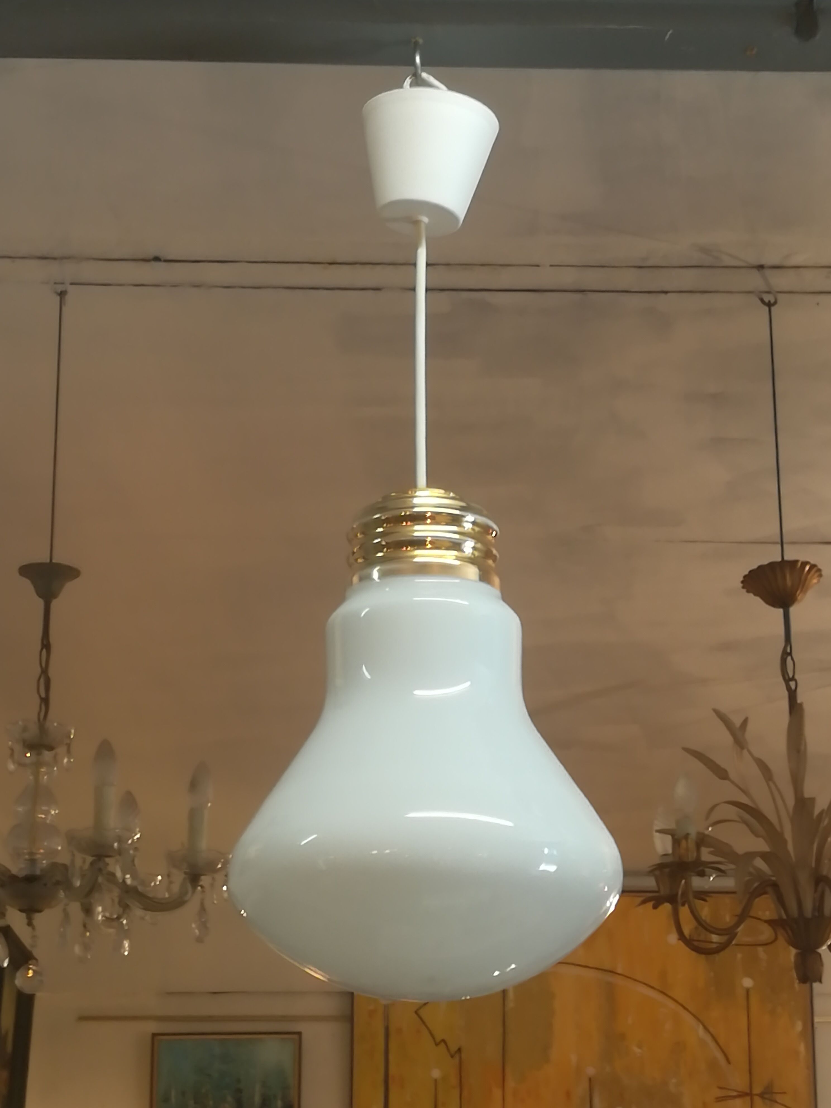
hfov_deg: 21.3
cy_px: 554
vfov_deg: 28.2
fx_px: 2209
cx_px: 416
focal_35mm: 69
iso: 200
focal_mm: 3.83
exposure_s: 1/33.3
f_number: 2.2
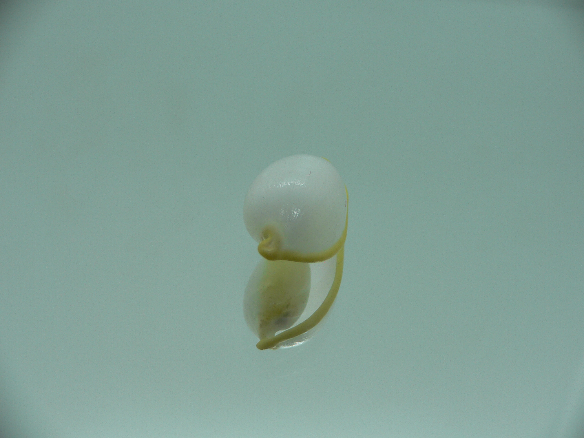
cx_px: 292
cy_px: 219
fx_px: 590
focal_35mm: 35
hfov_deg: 52.6
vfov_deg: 40.7
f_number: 2.8
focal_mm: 4.6
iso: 80
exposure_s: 1/80
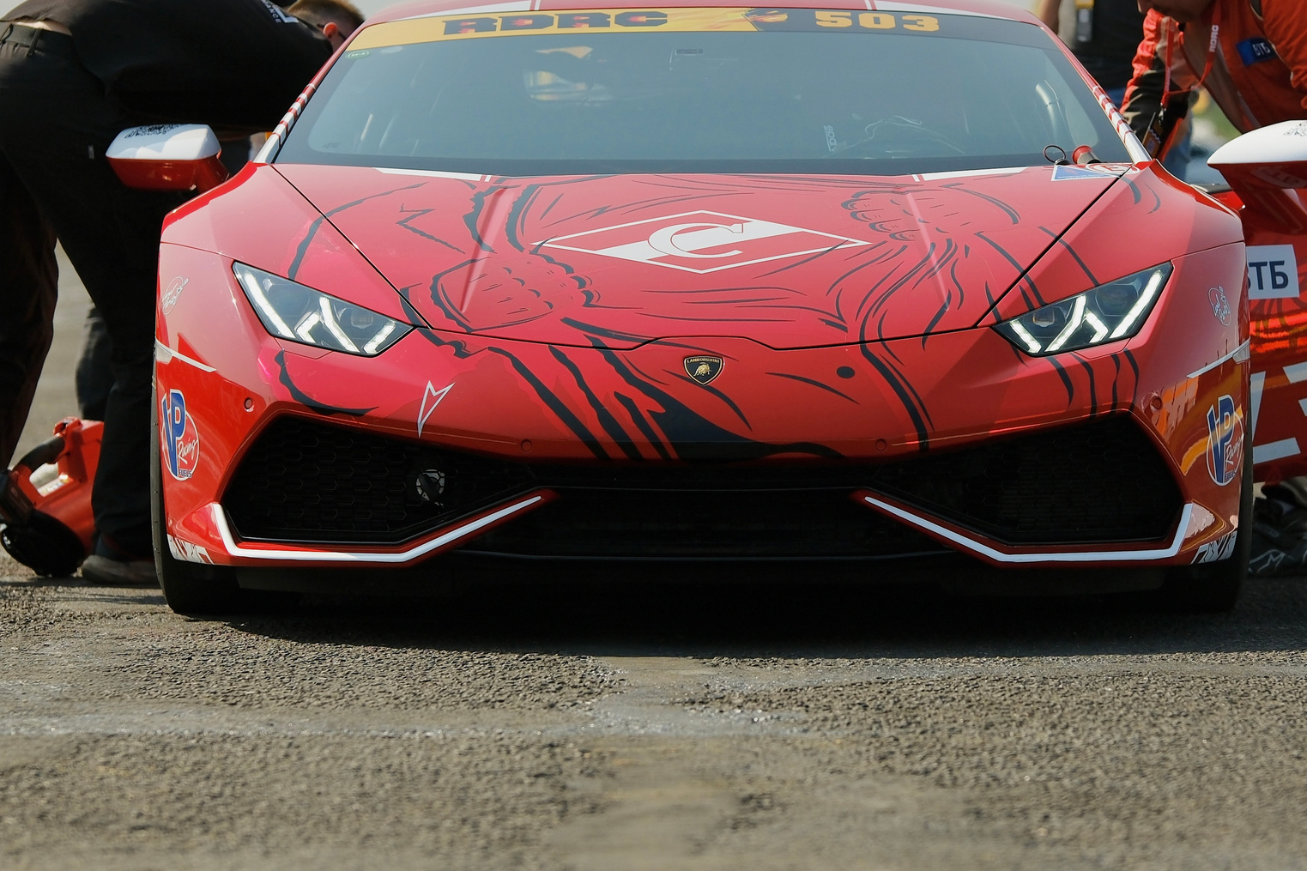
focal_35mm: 190
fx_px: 6897
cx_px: 799
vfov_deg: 7.2
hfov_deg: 10.8
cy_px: 202
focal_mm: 75
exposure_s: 1/8500
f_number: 2.2
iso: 160
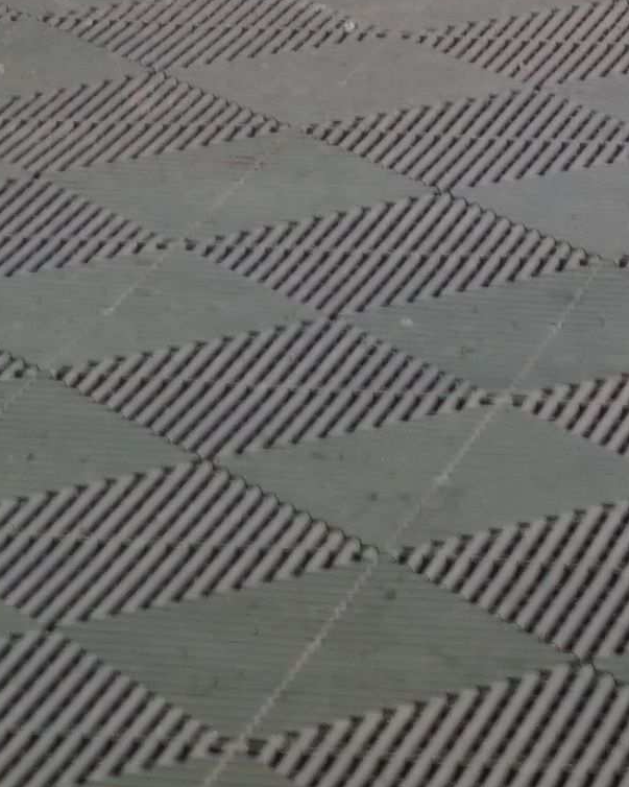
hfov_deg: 6.4
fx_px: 5563
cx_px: 697
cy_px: -1198
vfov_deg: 7.5
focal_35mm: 239
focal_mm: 32
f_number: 5
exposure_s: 1/30
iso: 500
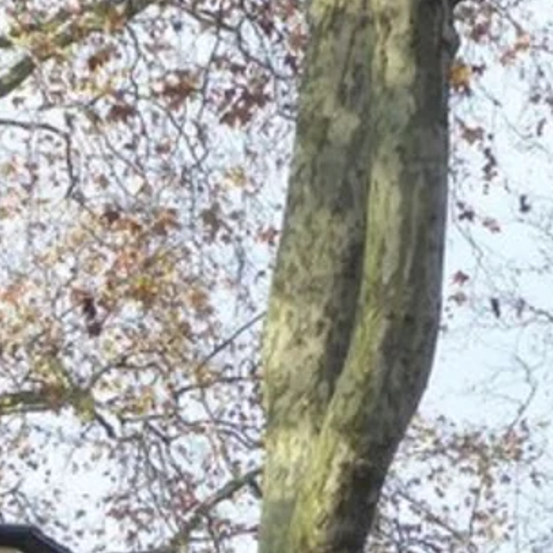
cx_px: 181
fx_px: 3994
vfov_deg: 7.7
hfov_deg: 7.9
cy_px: 872
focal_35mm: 221
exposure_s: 1/250
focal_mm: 9
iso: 125
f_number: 4.1
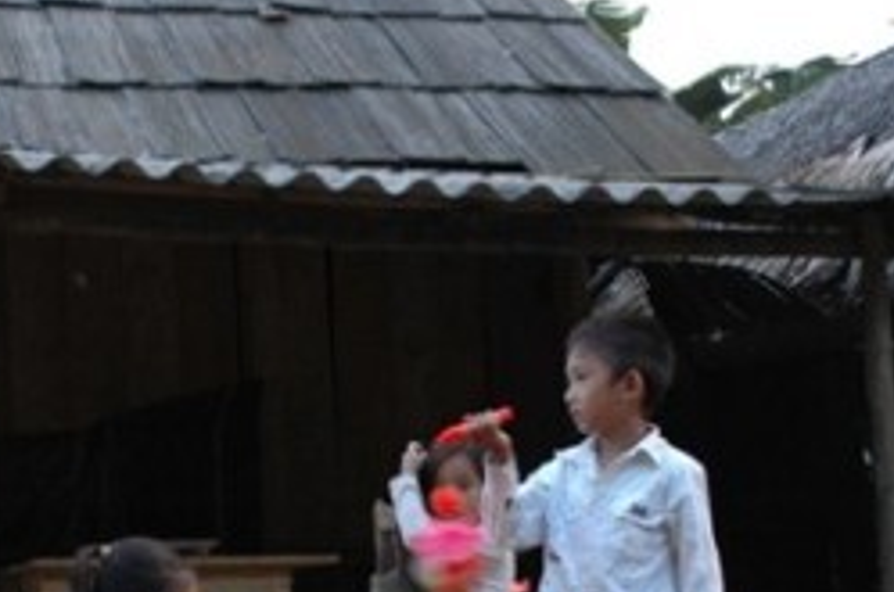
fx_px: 1933
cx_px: 250
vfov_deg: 17.3
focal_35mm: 78
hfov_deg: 25.8
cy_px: 438
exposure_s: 1/30
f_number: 3.8
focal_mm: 20
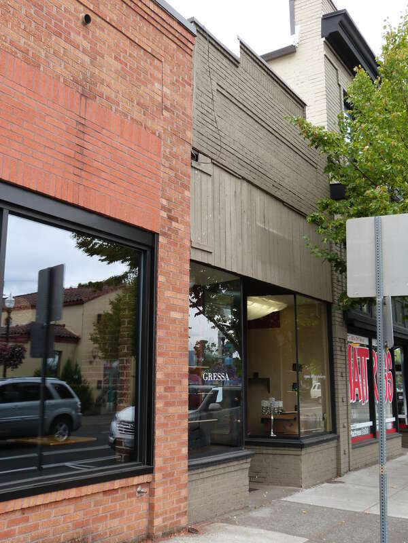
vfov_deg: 51.4
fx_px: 566
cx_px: 204
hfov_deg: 39.7
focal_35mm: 36
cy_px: 272
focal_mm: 6.3
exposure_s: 1/125
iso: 100
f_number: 4
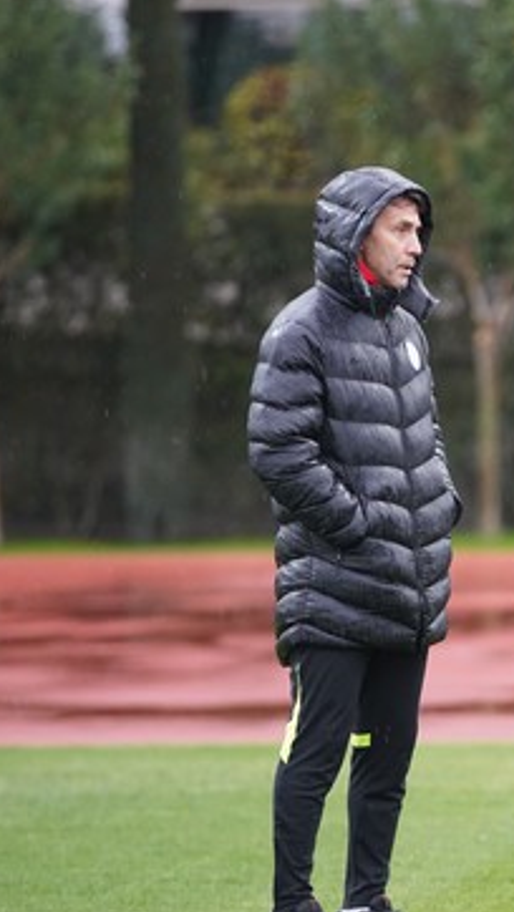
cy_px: 440
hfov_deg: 3.1
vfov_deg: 5.6
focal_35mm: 388
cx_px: 630
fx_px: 9388
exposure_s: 1/400
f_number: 2.8
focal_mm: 200
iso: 3200
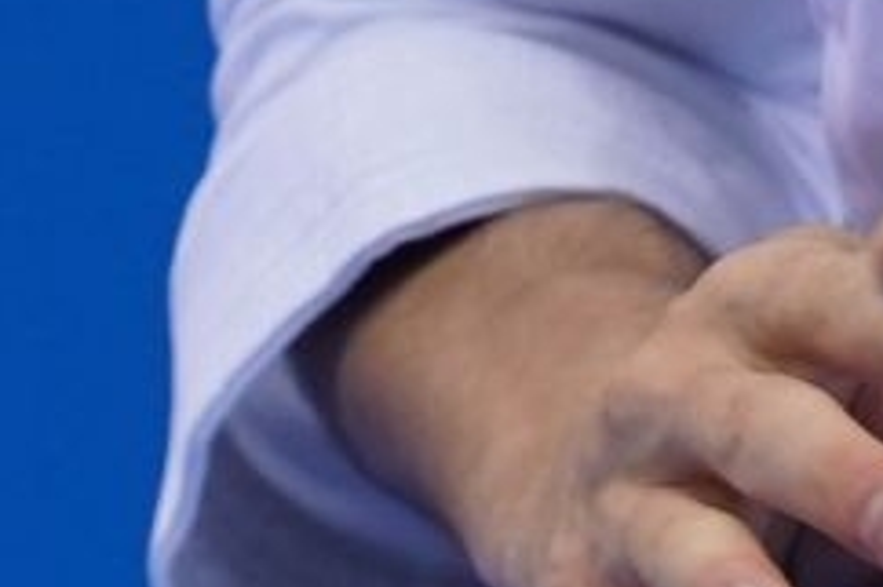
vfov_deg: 0.3
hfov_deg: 0.5
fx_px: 109536
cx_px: 1354
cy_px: -901
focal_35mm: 4469
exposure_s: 1/500
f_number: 2.8
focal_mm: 400
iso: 500
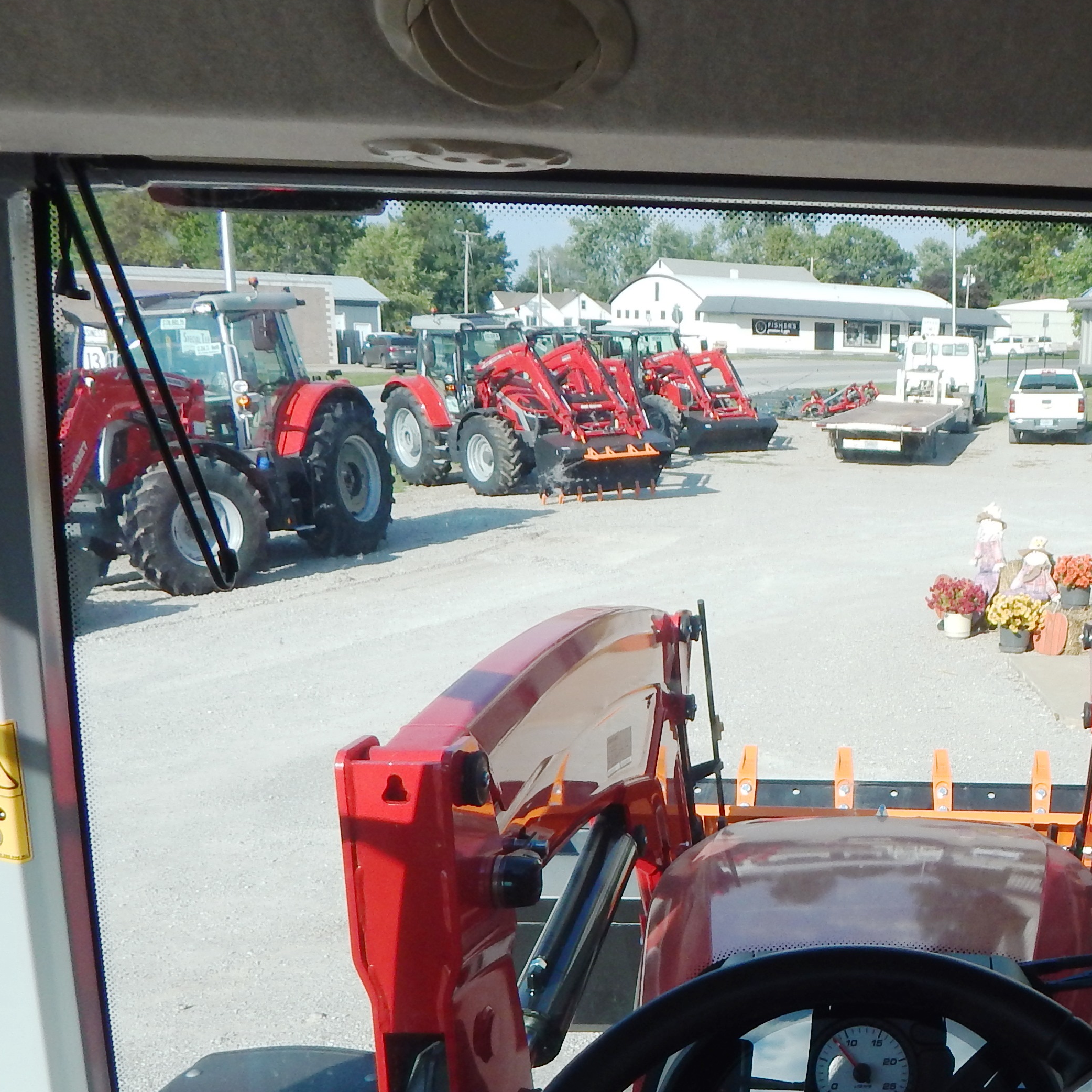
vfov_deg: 38.4
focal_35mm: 43
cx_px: 952
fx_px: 1535
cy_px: 789
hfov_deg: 37.0
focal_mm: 4
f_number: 3
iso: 125
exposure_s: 1/1000
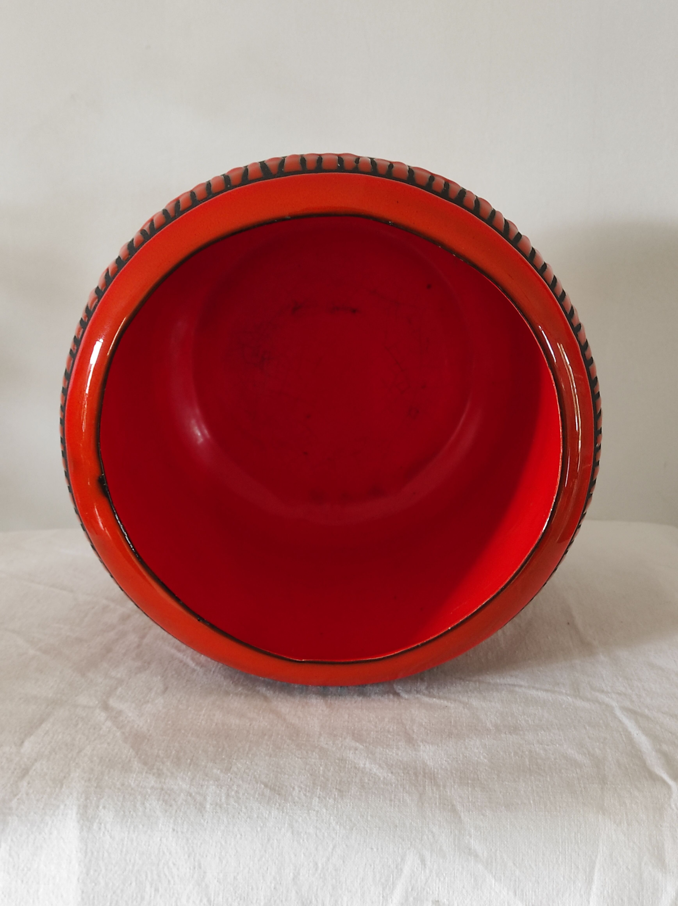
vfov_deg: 69.4
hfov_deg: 54.8
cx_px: 339
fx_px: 654
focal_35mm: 25
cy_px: 453
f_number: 1.89
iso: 691
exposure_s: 1/33
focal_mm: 5.43
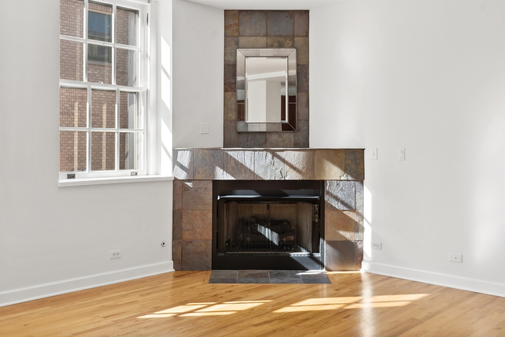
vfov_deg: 36.2
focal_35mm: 37
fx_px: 513
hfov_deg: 52.4
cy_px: 142
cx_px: 261
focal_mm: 21
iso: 200
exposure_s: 1/80
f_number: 9
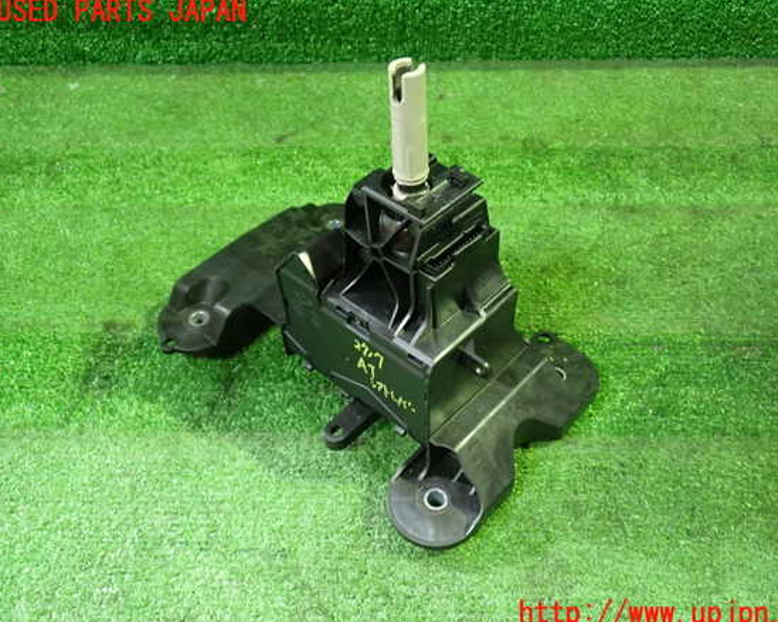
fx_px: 737
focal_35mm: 32
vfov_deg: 45.8
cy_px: 313
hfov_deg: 55.6
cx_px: 414
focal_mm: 5.4
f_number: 2.3
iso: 800
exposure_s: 1/30
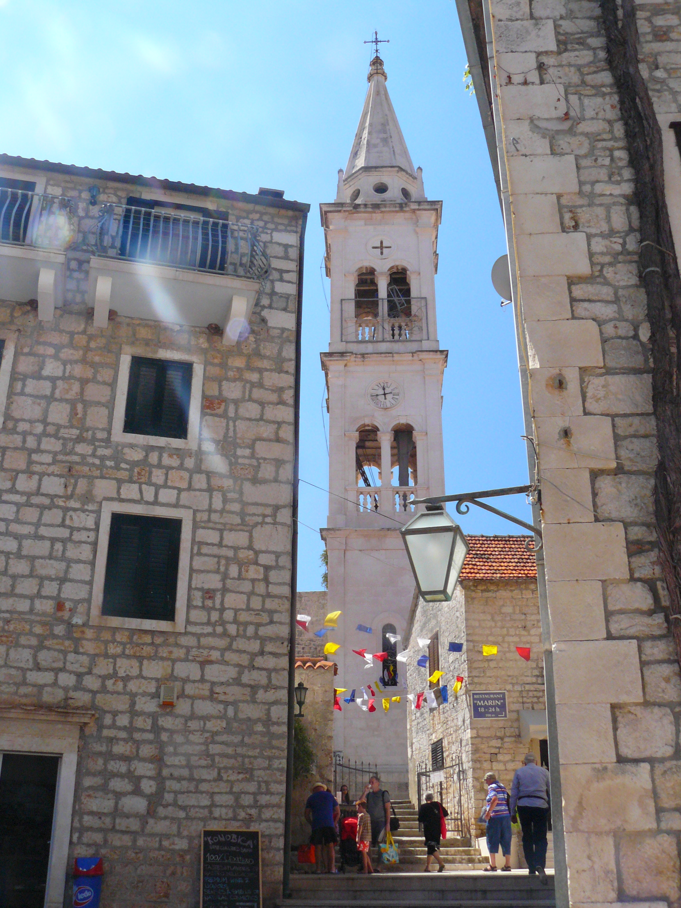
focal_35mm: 36
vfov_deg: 51.4
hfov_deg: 39.7
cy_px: 454
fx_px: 944
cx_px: 340
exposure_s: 1/200
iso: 200
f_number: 5
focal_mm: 6
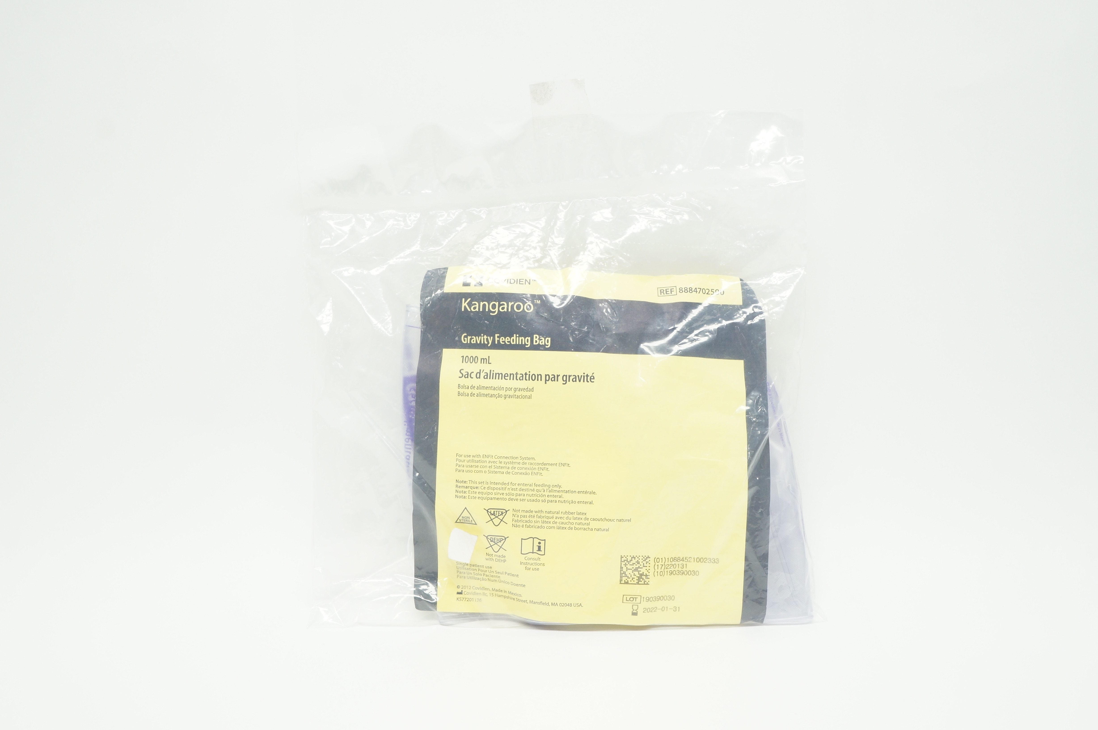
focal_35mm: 36
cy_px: 365
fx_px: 1097
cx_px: 549
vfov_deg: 36.8
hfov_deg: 53.2
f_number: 8
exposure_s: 1/25
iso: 400
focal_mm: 24
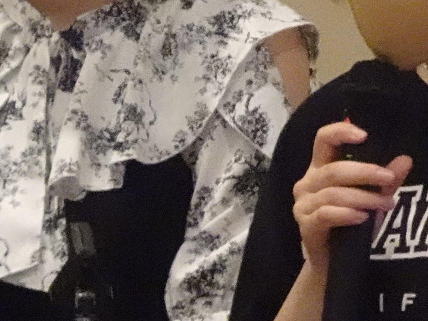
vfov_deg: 0.9
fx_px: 20189
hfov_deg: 1.2
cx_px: 0
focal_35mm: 1632
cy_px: -80
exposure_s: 1/80
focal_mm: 73.7
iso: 3200
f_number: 6.3
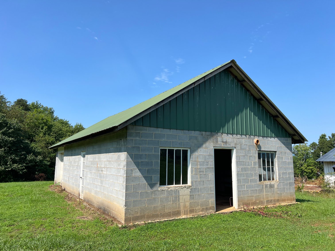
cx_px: 168
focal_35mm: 26
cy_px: 126
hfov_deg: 67.3
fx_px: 252
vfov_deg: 53.1
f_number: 1.5
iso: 50
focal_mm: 5.7
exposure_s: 1/3460
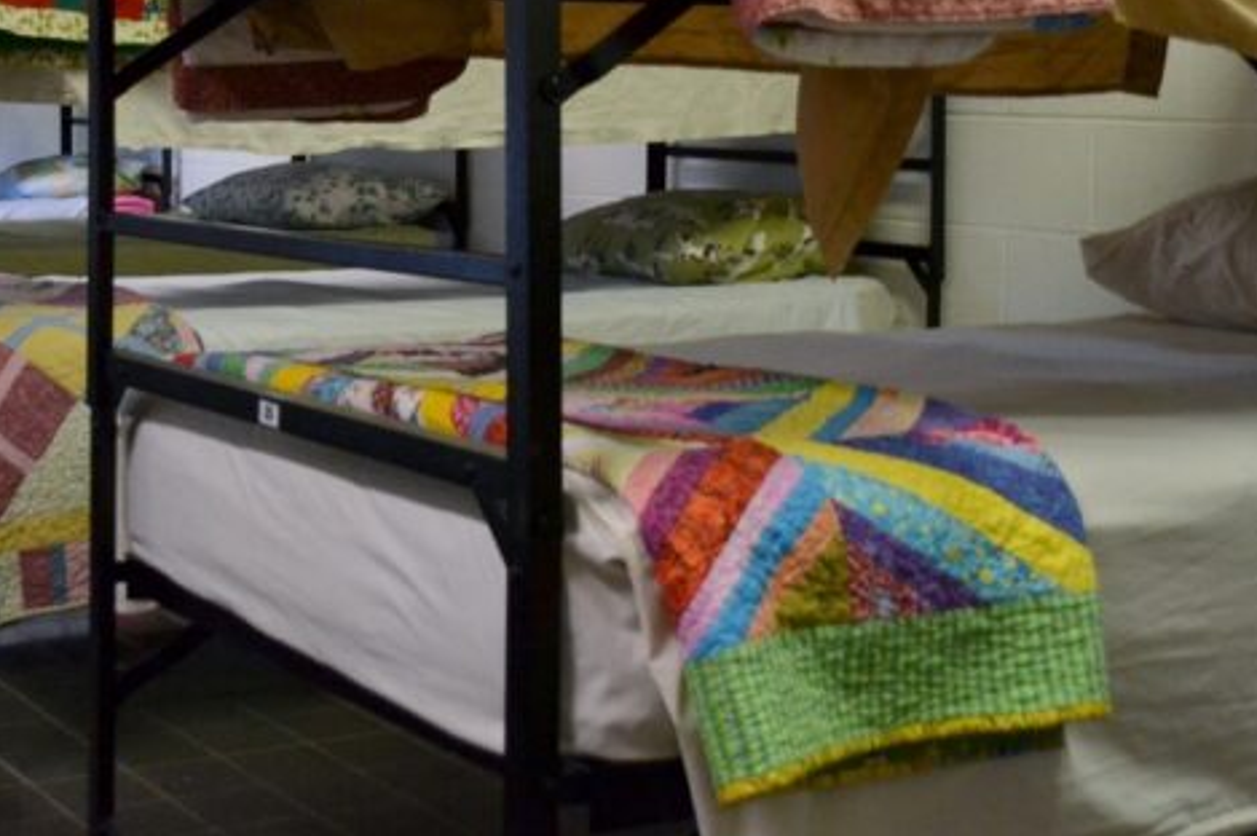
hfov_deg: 33.4
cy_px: 198
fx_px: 2059
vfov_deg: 22.7
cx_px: 332
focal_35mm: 59
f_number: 4
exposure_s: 1/60
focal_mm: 24
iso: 1400
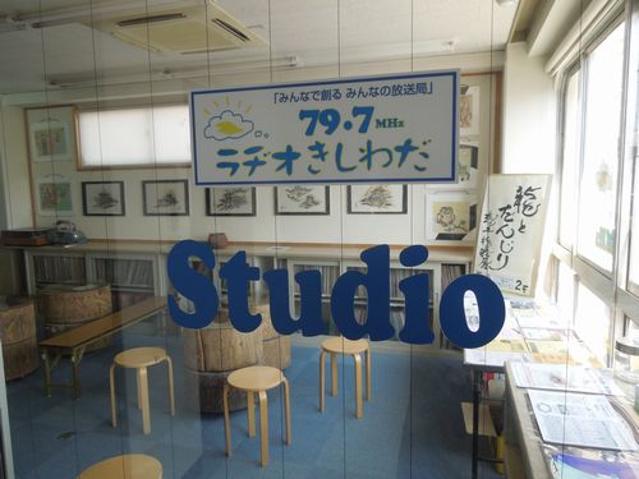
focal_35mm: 25
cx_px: 320
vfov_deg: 54.9
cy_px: 240
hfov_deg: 69.4
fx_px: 461
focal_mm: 4.5
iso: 100
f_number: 3.3
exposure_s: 1/60
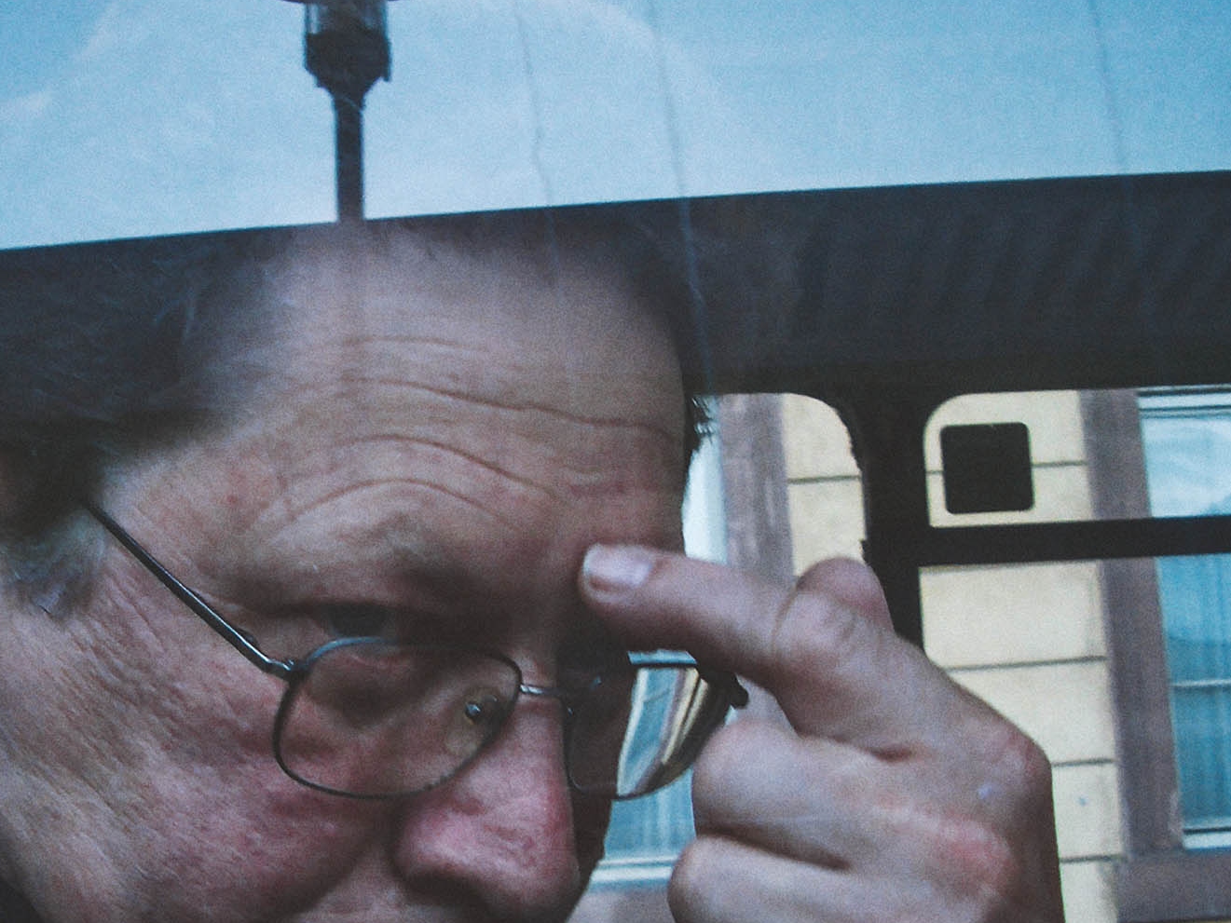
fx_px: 1885
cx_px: 507
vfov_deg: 27.5
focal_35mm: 53
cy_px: 559
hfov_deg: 36.1
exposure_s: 1/30
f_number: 2.6
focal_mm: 5.8
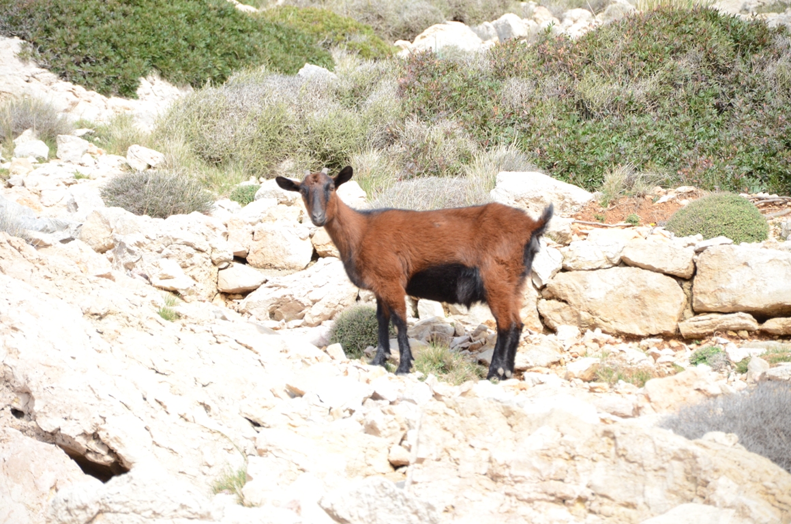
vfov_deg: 8.7
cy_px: 262
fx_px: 3453
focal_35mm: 158
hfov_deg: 13.1
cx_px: 396
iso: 800
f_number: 5.6
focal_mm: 105
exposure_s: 1/1000
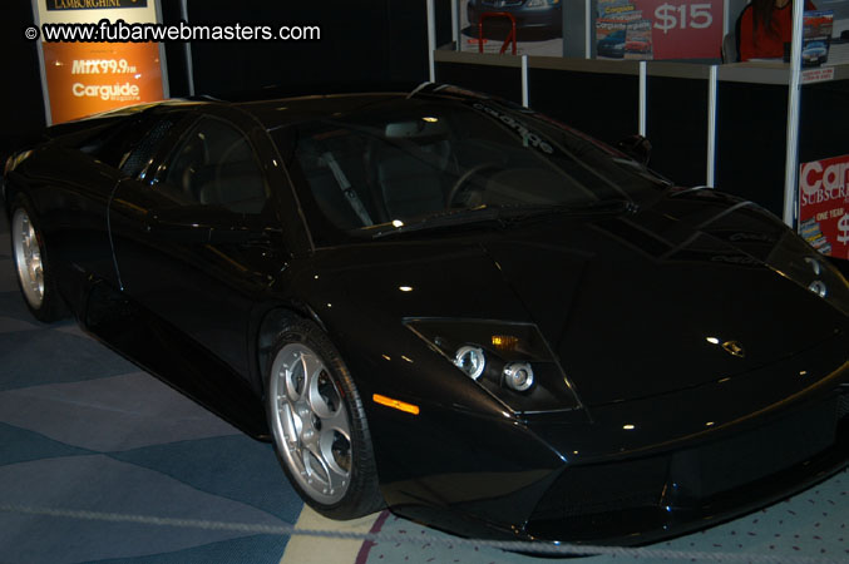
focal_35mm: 51
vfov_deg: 26.4
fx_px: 1202
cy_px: 282
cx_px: 424
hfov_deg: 38.9
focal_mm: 34
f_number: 5
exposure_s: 1/60
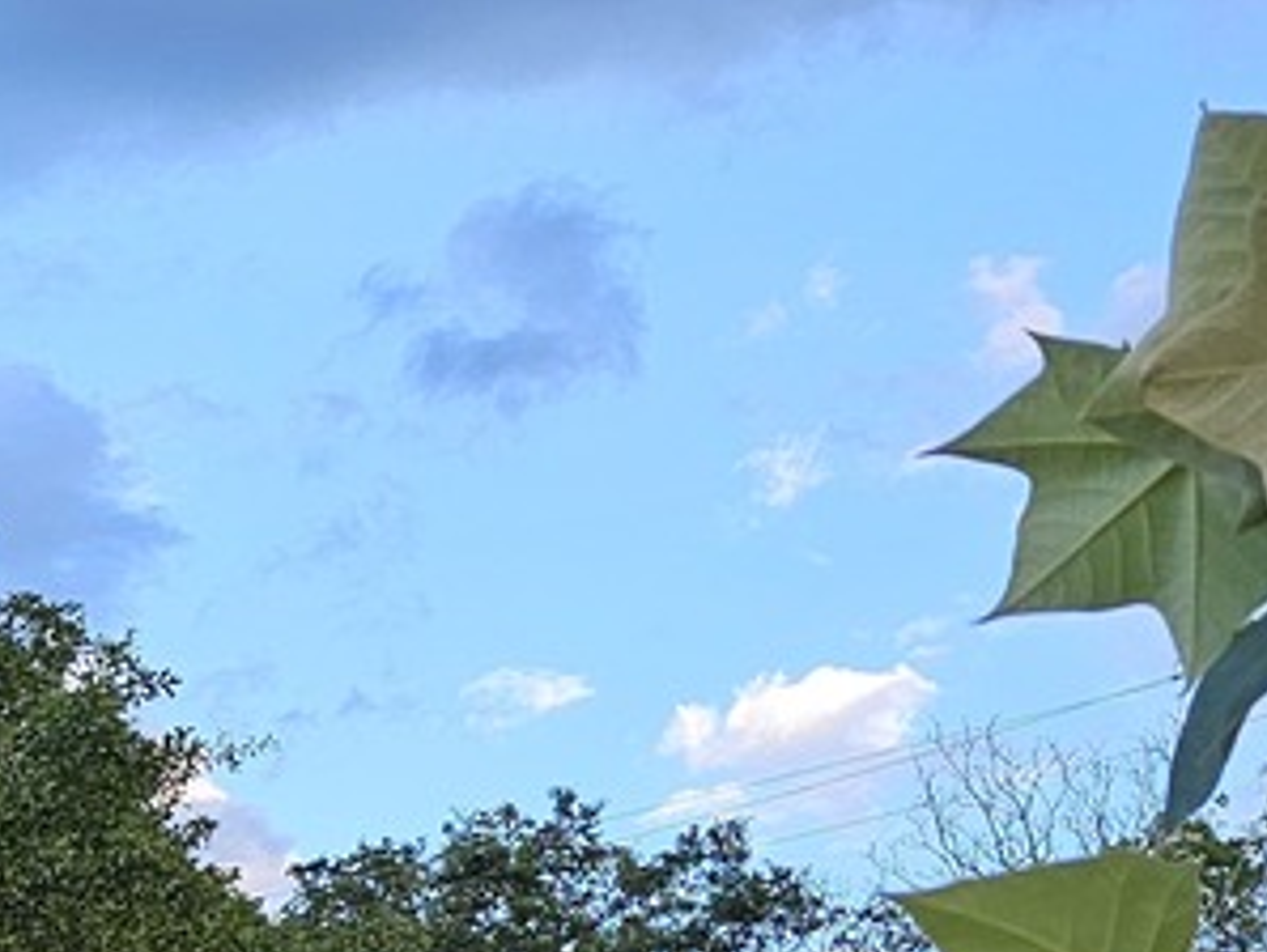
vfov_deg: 12.7
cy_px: 1407
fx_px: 4066
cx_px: -1480
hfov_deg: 14.0
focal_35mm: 111
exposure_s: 1/207
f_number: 1.7
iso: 25
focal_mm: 6.3
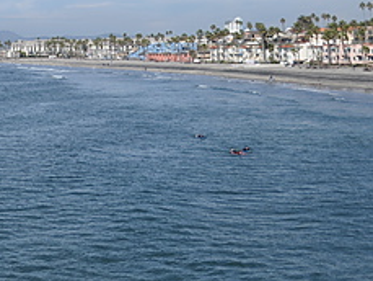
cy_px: -11
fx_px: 895
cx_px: 70
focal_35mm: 83
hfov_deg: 23.2
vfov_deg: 17.3
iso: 200
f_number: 4
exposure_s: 1/3200
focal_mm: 22
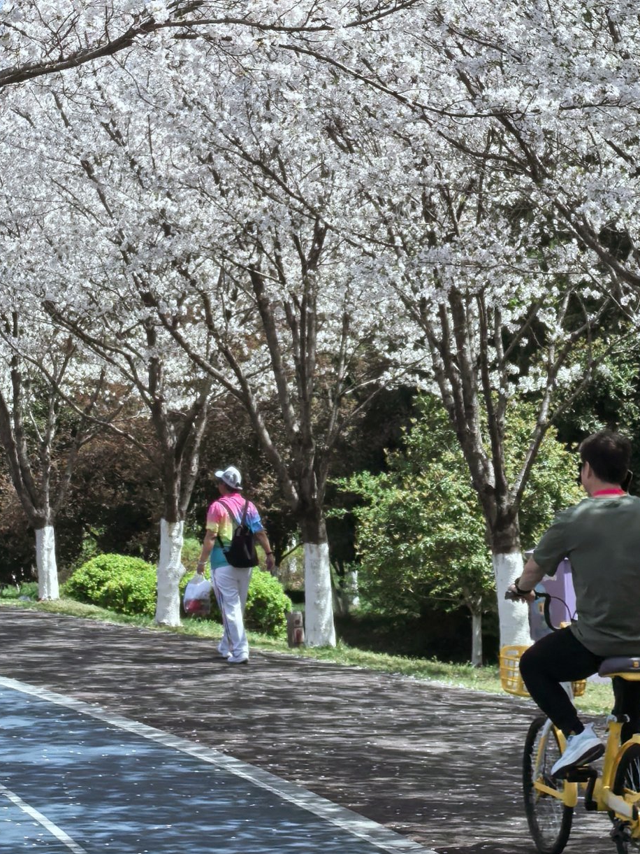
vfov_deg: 22.4
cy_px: 70
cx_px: 259
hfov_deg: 17.4
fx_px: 2095
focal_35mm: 85
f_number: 2
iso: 50
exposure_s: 1/5000
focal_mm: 5.75
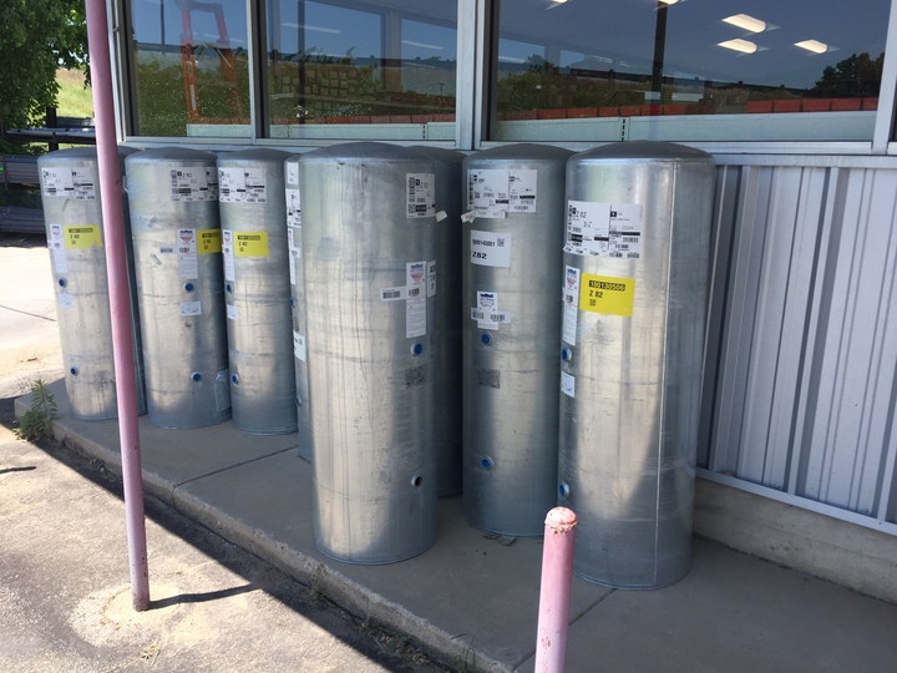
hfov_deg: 61.7
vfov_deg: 48.2
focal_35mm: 29
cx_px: 448
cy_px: 336
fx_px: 751
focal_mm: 4.15
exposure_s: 1/791
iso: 32
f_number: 2.2
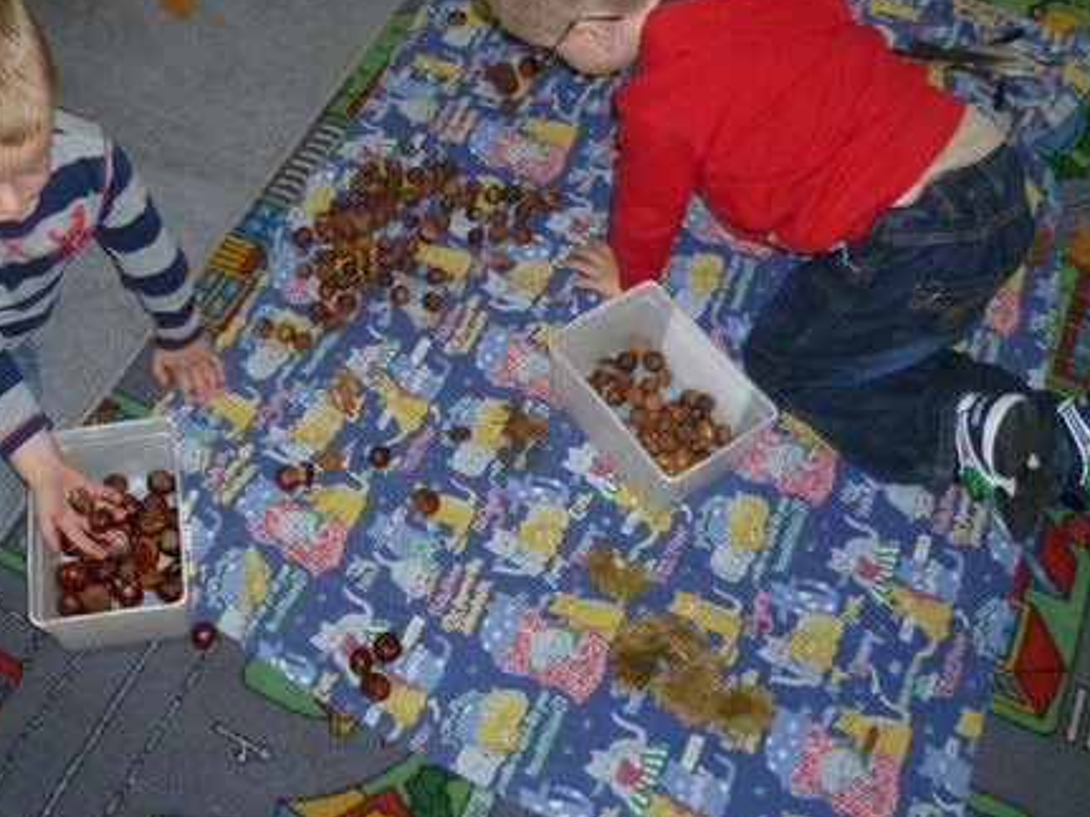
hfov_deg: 47.2
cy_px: 352
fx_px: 1228
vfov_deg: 36.7
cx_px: 377
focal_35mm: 39
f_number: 2.8
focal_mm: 5
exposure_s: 1/60
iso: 400
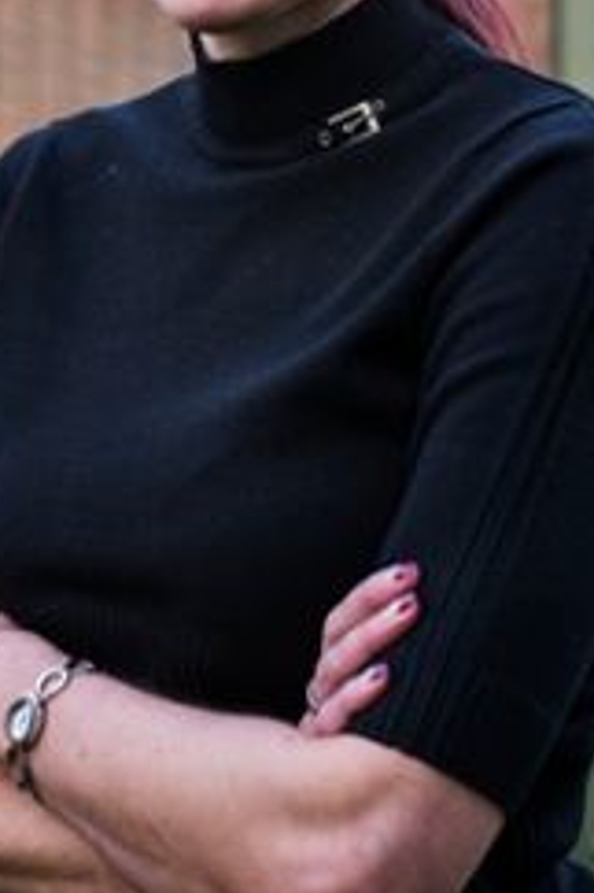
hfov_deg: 14.8
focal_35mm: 92
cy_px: 229
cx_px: 196
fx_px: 2280
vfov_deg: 22.0
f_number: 2.8
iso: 800
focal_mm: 35
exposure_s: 1/550
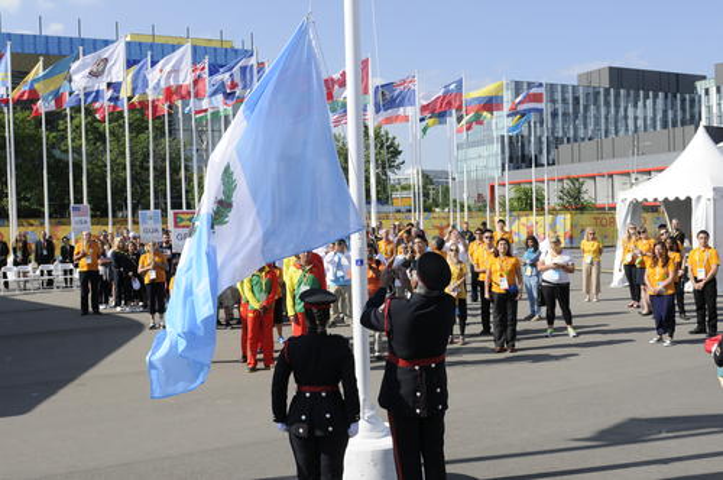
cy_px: 240
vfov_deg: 36.8
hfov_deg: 53.2
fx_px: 722
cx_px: 362
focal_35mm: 36
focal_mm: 24
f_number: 8
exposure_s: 1/400
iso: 200
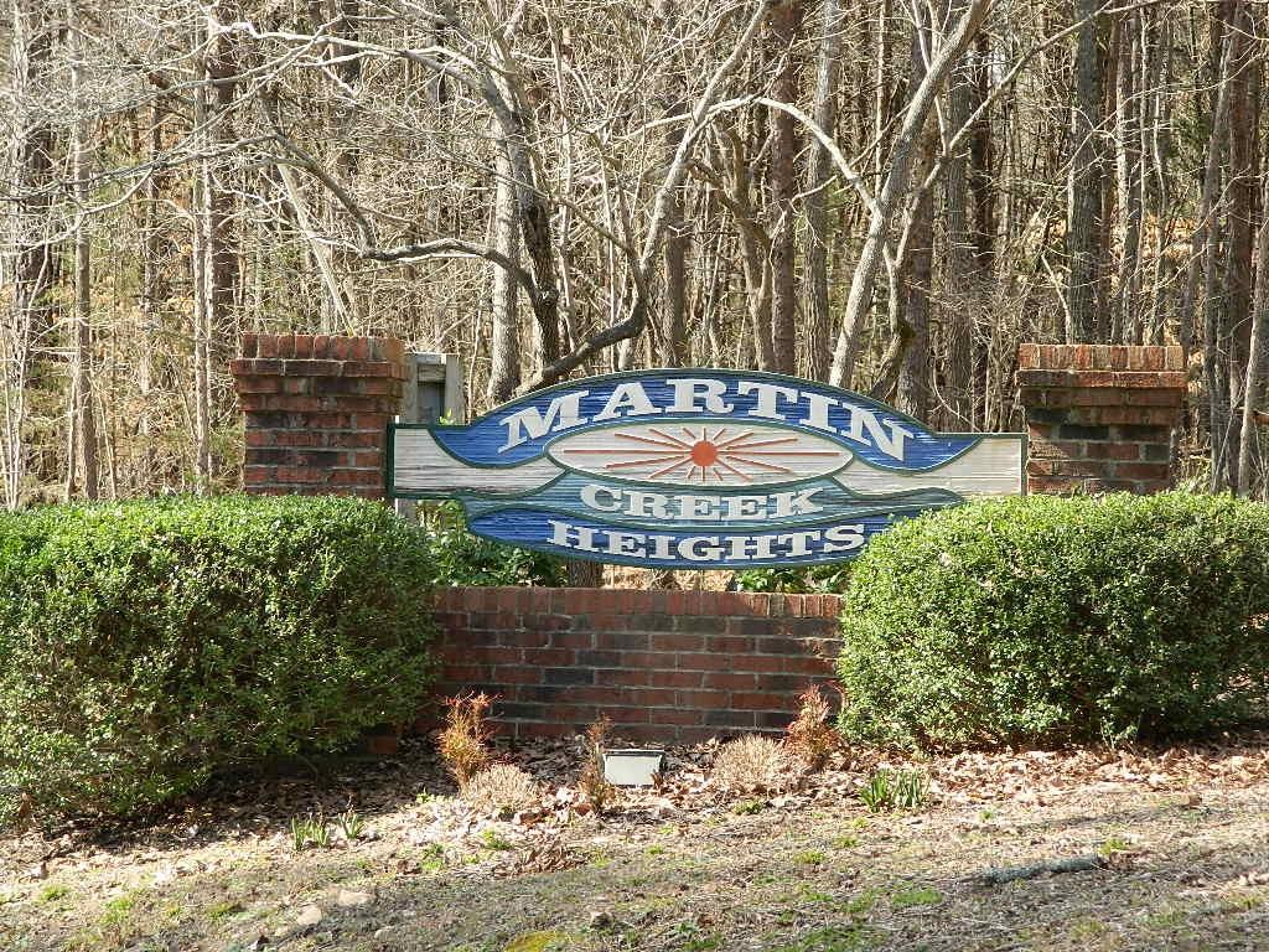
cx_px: 634
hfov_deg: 15.3
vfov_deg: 11.5
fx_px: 4729
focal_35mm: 129
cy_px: 476
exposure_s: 1/80
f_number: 4.7
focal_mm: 23.2
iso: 80
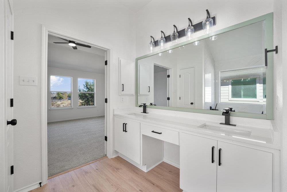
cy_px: 96
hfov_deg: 104.2
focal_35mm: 14
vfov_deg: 81.2
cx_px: 144
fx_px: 112
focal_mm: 14
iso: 100
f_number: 8
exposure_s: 1/4
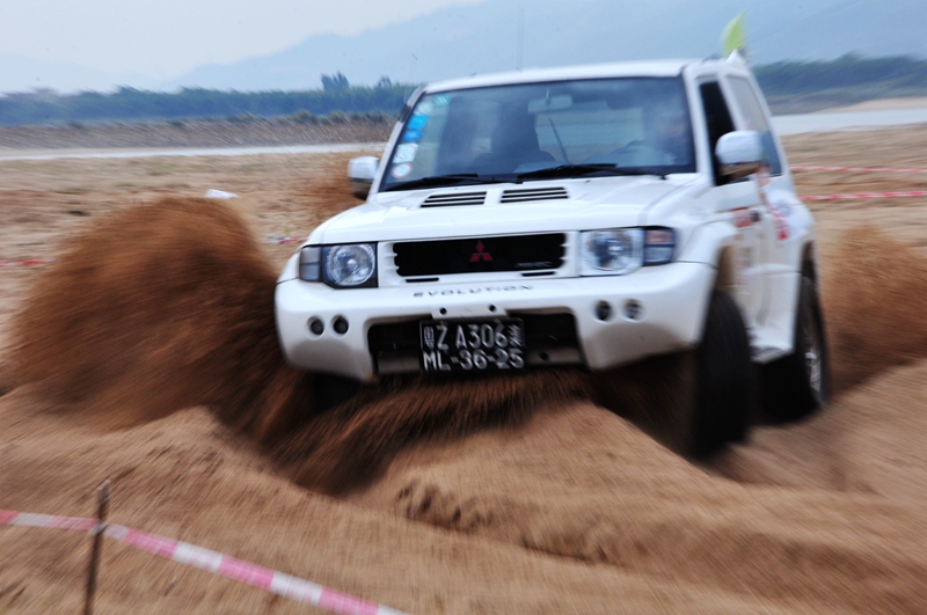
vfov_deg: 10.7
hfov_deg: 16.1
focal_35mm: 128
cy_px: 308
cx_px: 464
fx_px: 3278
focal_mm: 85
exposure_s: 1/60
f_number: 25
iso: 250
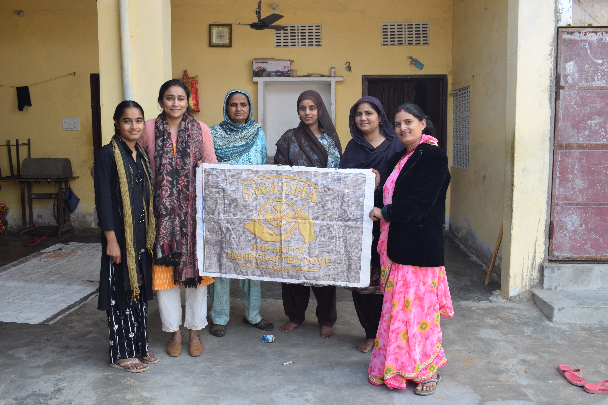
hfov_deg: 55.1
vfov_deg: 38.4
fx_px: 583
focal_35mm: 34
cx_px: 304
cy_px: 202
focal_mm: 23
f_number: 8
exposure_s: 1/125
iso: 400
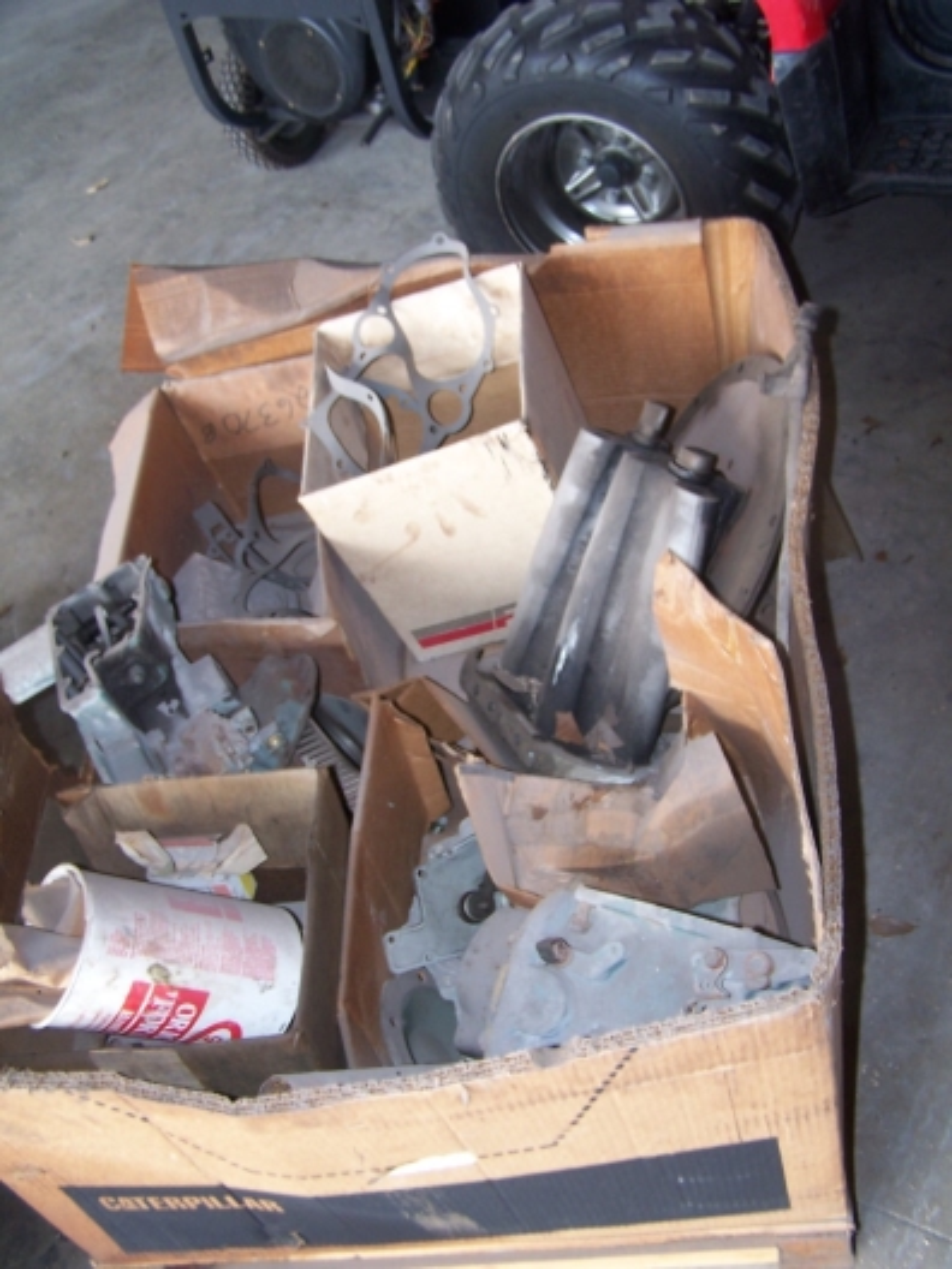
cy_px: 634
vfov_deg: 49.0
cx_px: 476
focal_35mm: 38
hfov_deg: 37.7
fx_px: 1393
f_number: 2.8
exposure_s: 1/60
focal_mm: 6.3
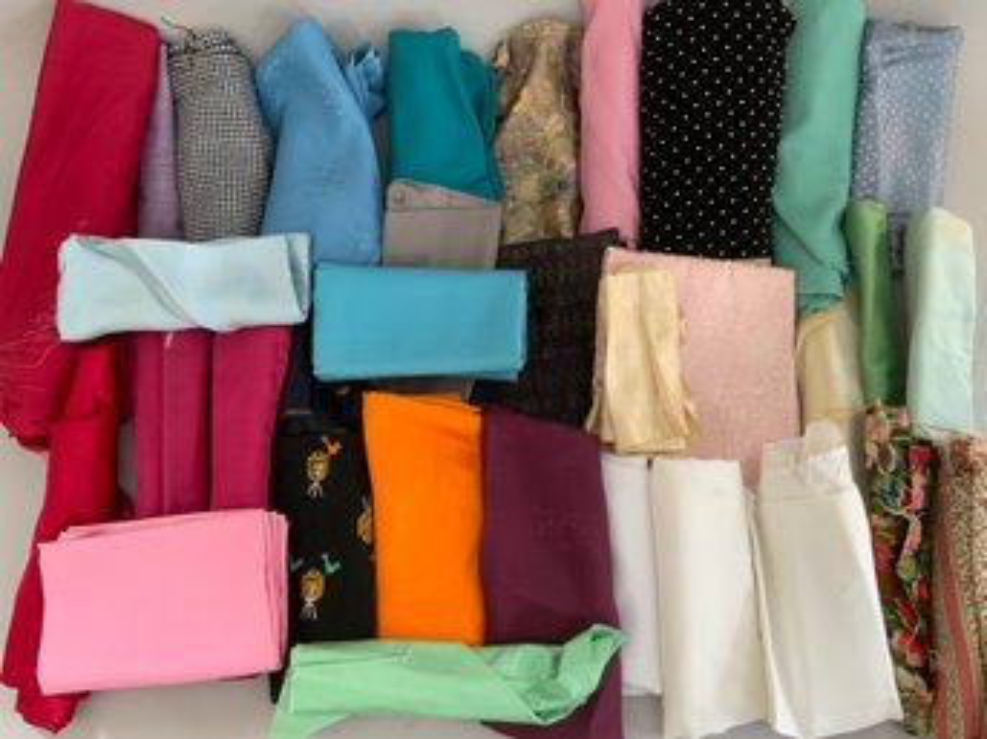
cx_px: 494
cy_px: 370
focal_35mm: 29
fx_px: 827
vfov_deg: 48.2
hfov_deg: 61.7
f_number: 1.8
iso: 80
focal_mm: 3
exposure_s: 1/60
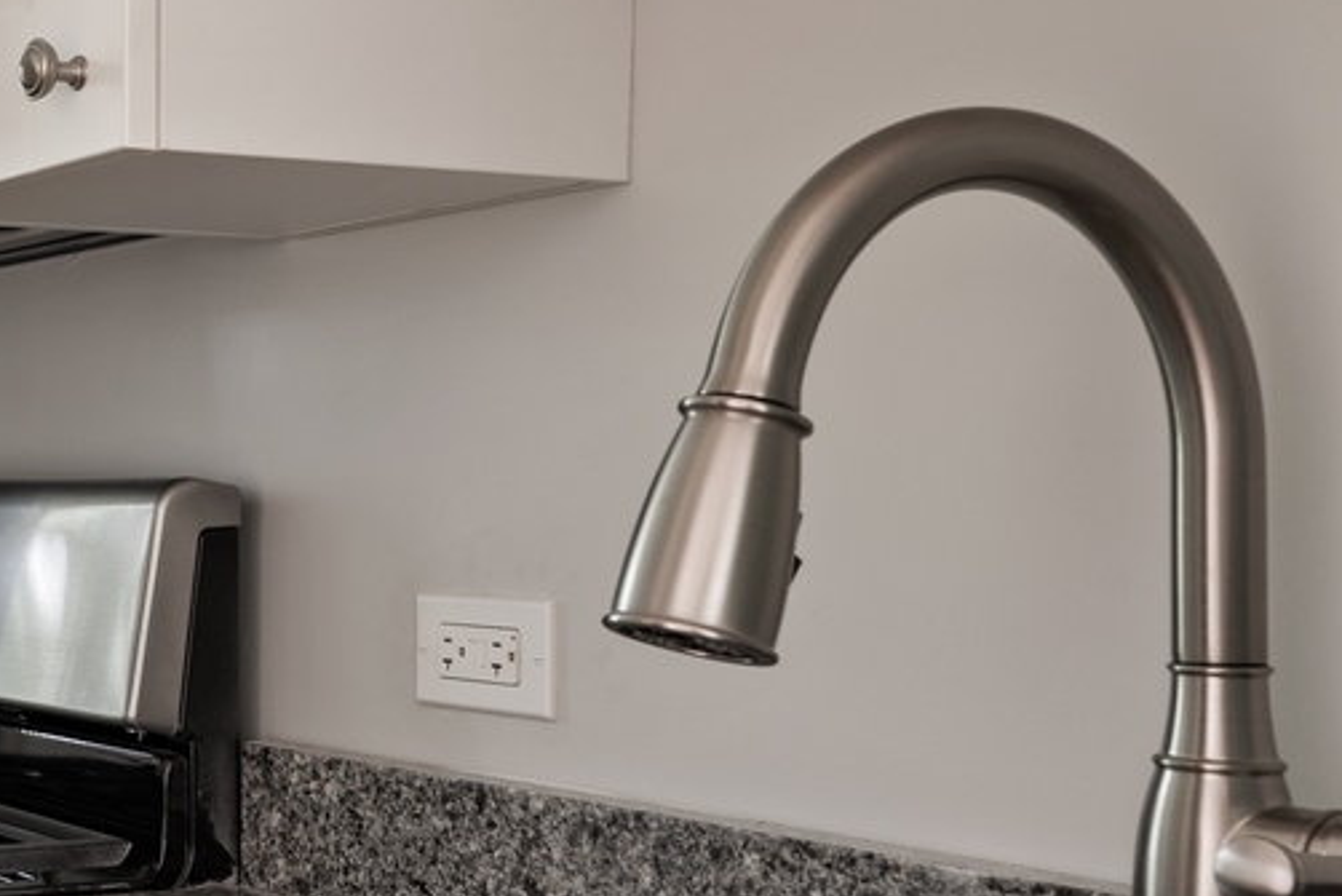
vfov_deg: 23.4
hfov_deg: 29.3
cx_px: -297
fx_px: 2163
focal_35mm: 58
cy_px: 444
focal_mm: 18
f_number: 9
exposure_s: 1
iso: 200
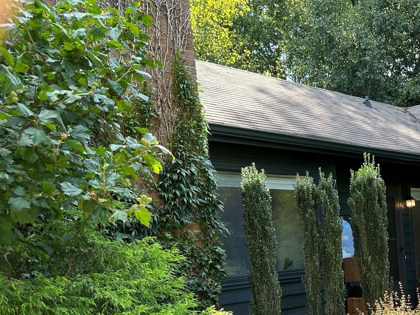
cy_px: 302
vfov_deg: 29.7
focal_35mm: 46
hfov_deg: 37.6
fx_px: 558
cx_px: 402
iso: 80
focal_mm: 6.86
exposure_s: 1/384
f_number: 1.78
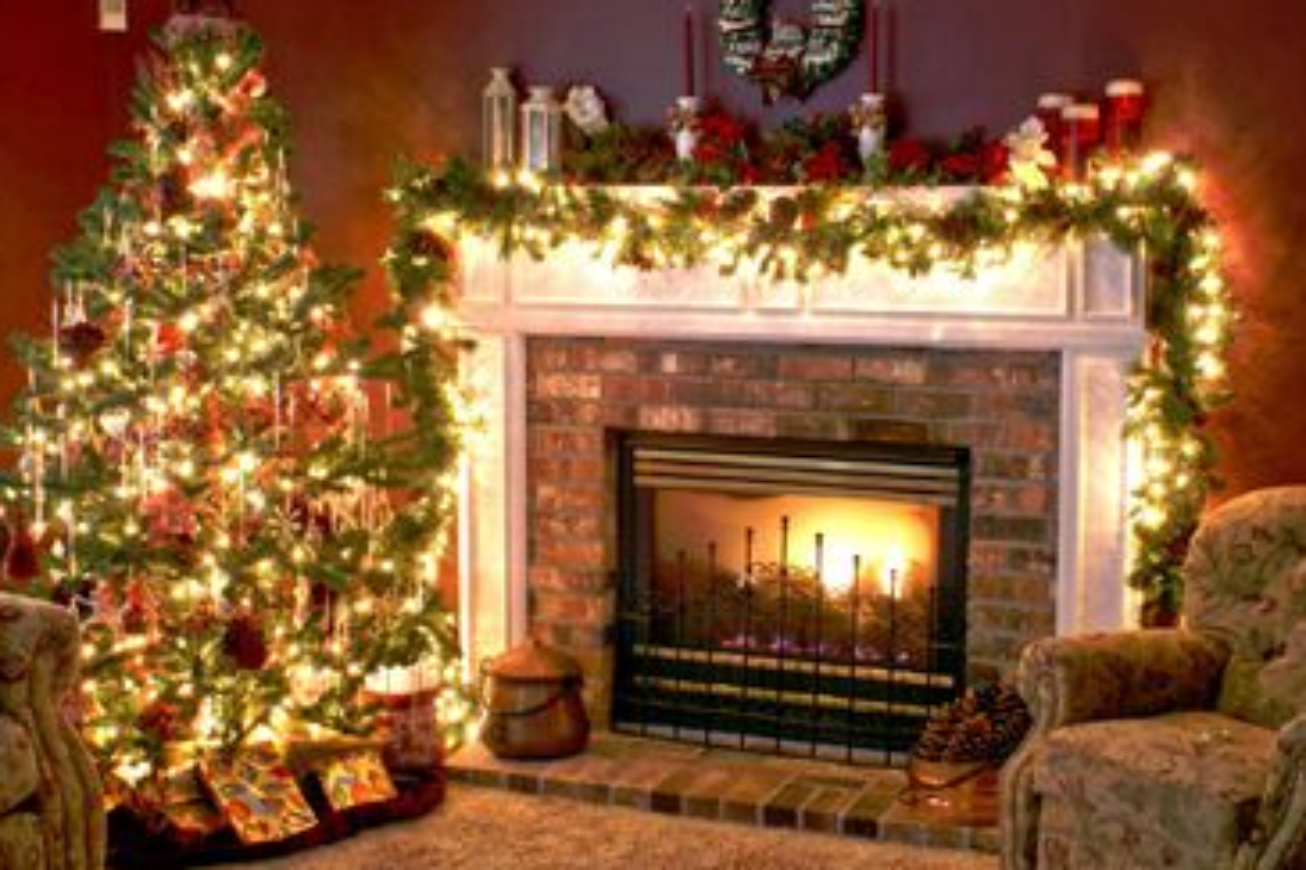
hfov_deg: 42.8
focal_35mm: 46
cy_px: 401
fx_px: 1668
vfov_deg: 29.2
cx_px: 633
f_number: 11
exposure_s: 15
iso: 100
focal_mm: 28
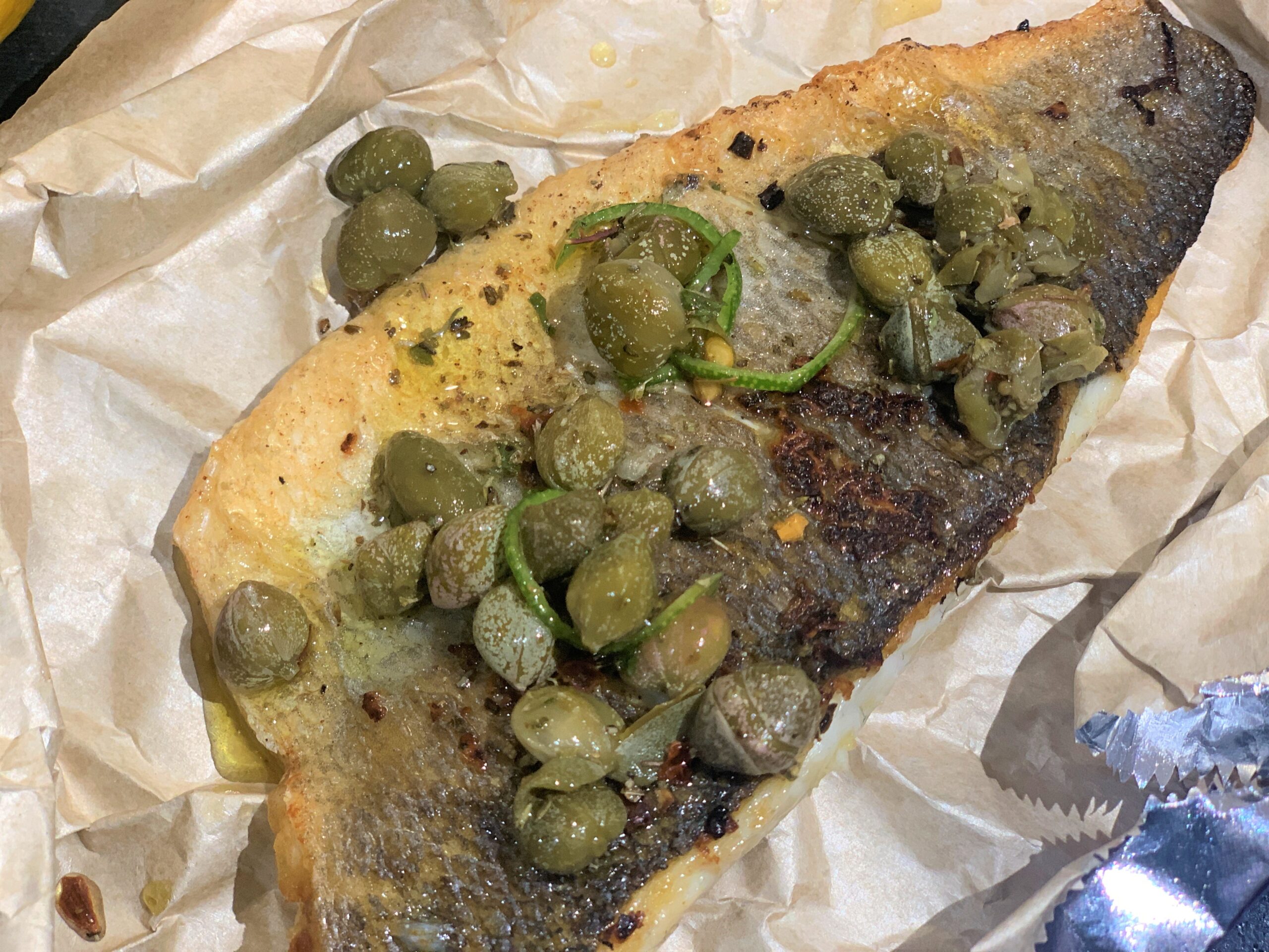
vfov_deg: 28.0
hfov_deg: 36.8
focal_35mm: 52
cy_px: 476
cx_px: 634
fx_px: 1906
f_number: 2.4
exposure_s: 1/50
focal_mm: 6
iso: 125
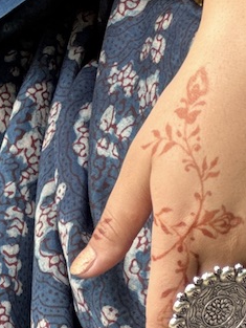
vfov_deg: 5.5
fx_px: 3314
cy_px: -336
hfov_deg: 4.3
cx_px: 145
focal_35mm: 350
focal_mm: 9
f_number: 2.8
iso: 40
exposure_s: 1/99
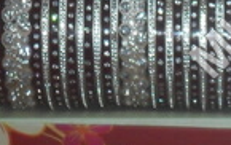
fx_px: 1702
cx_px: 279
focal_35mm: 270
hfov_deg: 7.7
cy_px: -4
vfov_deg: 4.9
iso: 400
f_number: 3.9
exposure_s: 1/60
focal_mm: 13.2
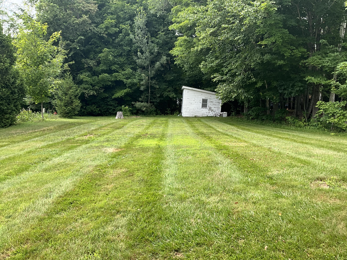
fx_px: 291
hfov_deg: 61.7
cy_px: 130
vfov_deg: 48.2
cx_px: 174
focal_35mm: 29
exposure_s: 1/469
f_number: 1.8
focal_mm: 3
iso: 25
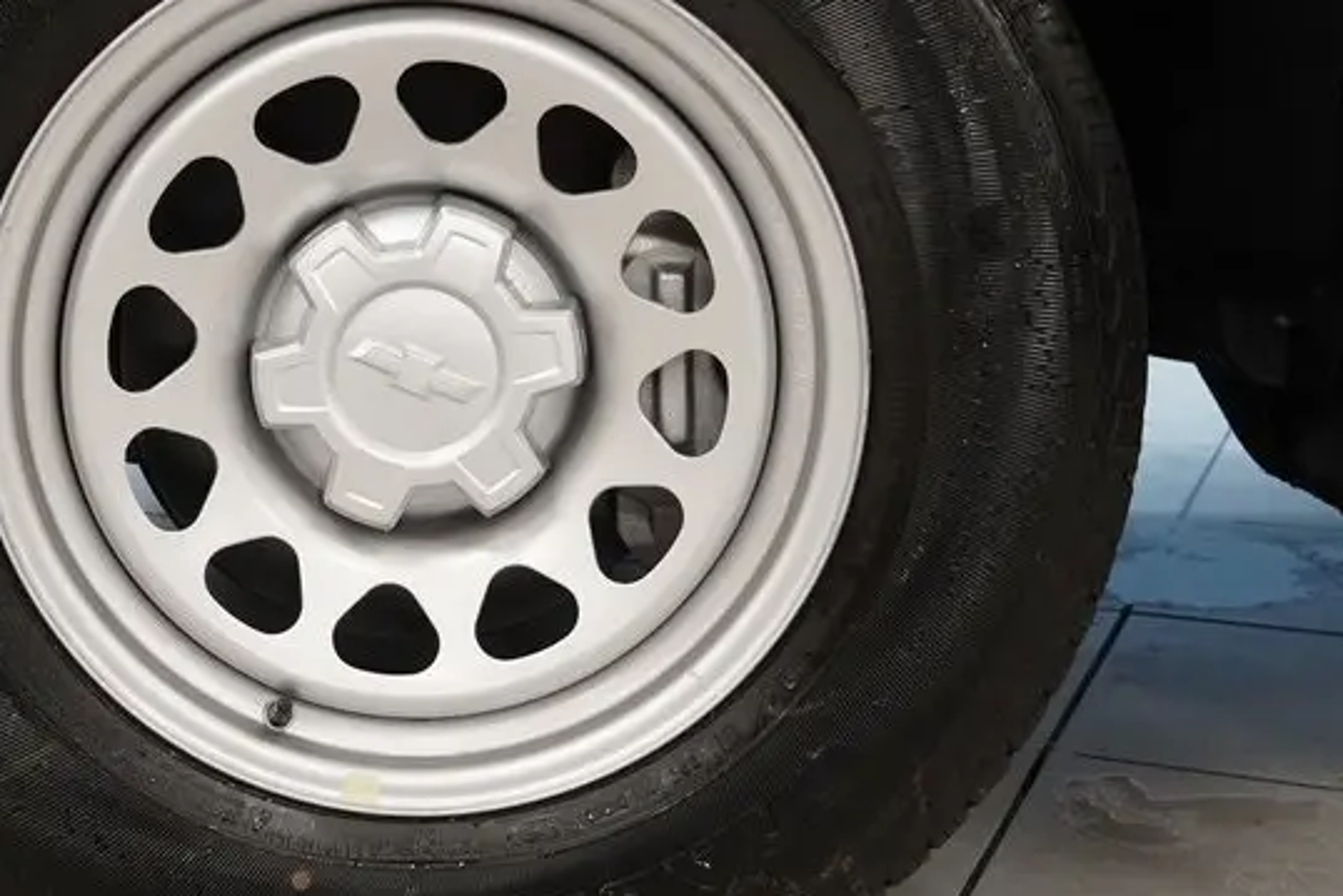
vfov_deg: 22.6
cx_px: 414
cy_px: 323
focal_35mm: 60
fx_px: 2237
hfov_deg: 33.0
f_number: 4
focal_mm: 21
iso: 1250
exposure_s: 1/40
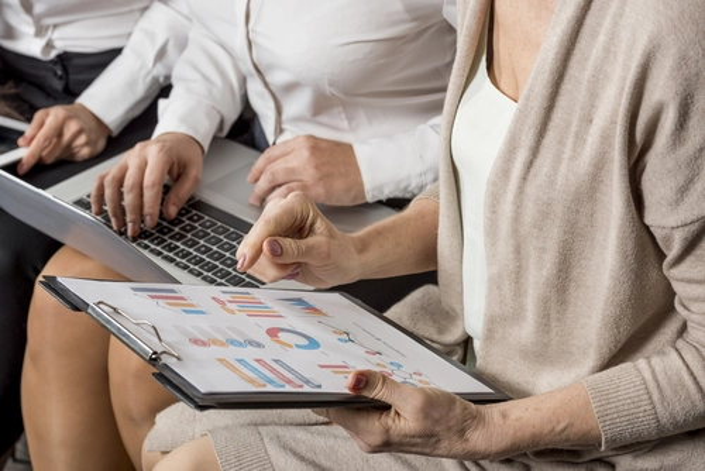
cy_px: 236
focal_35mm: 85
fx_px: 1665
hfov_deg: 23.9
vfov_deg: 16.1
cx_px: 352
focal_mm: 85
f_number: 8
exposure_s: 1/160
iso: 100
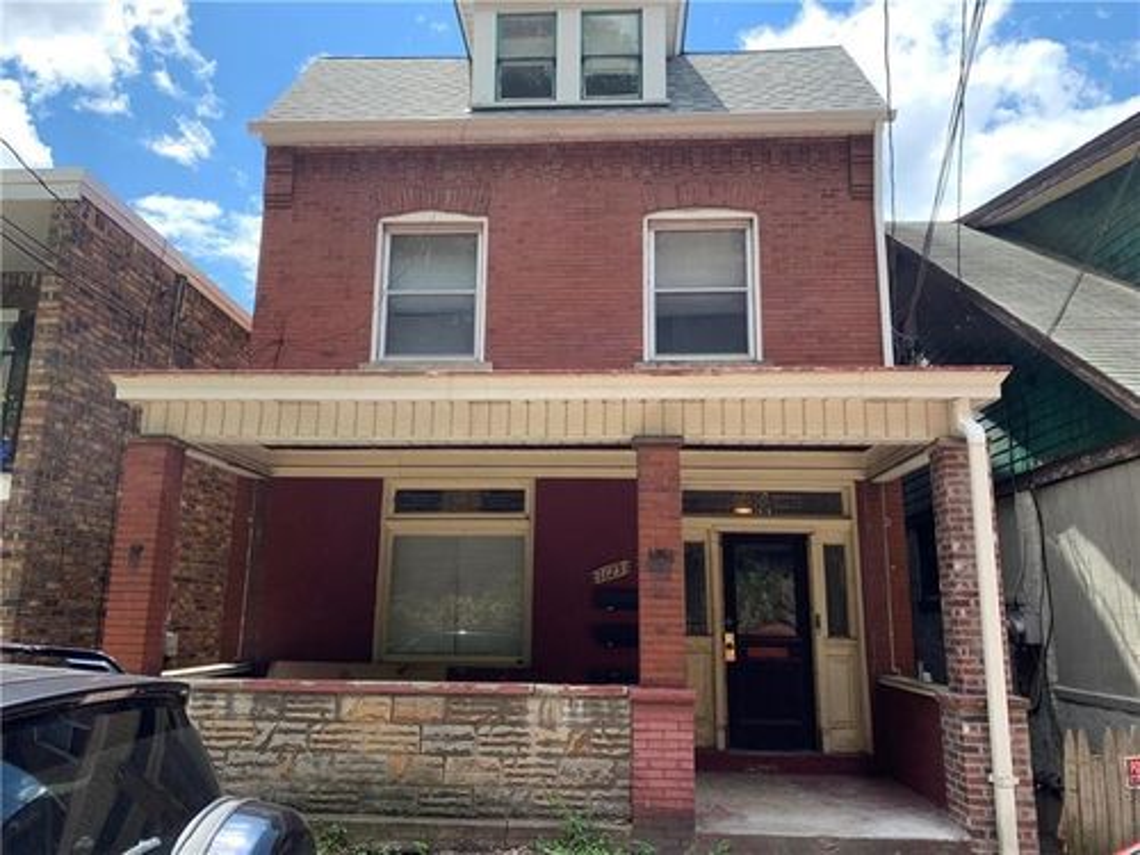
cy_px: 428
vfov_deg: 53.1
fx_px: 856
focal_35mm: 26
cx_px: 570
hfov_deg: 67.3
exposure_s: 1/558
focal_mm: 4.25
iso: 25
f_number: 1.8
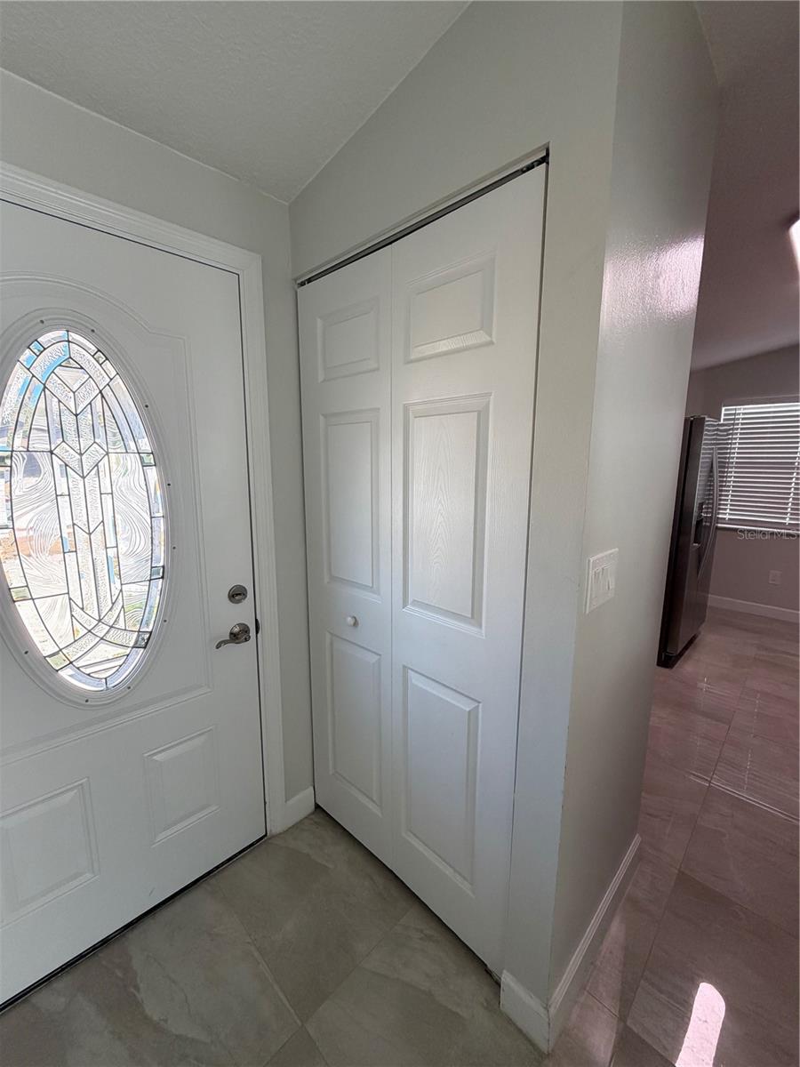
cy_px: 534
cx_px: 400
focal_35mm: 14
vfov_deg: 102.1
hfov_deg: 85.7
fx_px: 431
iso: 160
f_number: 2.2
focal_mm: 2.22
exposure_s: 1/121
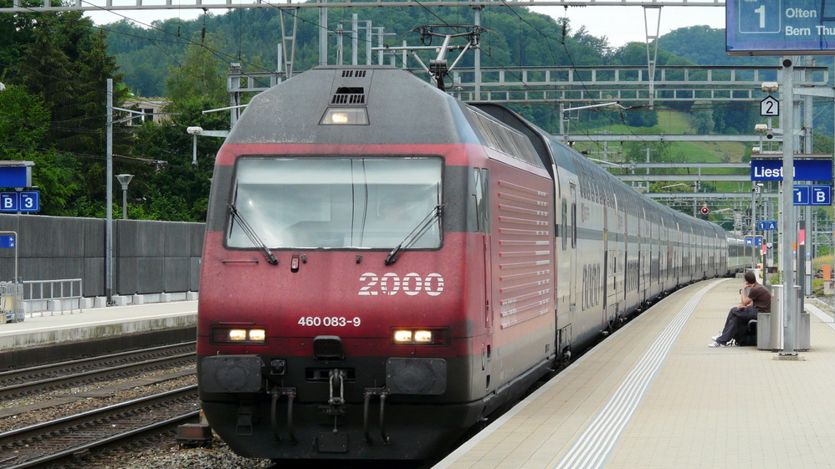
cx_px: 418
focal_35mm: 154
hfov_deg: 14.0
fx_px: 3409
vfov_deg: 7.9
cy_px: 230
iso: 100
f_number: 5
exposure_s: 1/250
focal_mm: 23.1
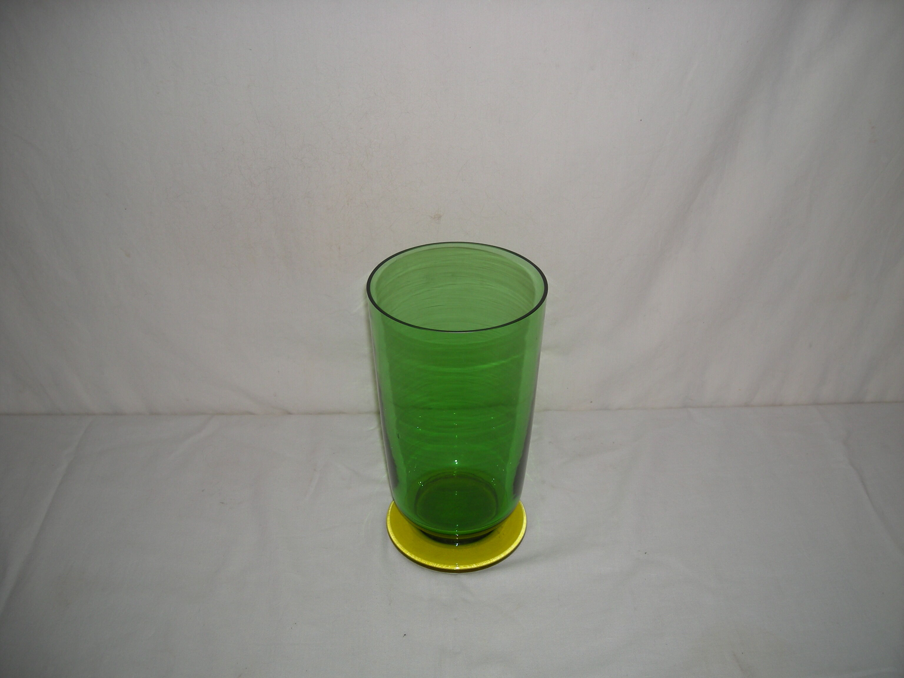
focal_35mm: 35
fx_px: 914
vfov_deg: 40.7
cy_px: 339
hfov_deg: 52.6
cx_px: 452
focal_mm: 5.7
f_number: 2.8
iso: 50
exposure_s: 1/53.8
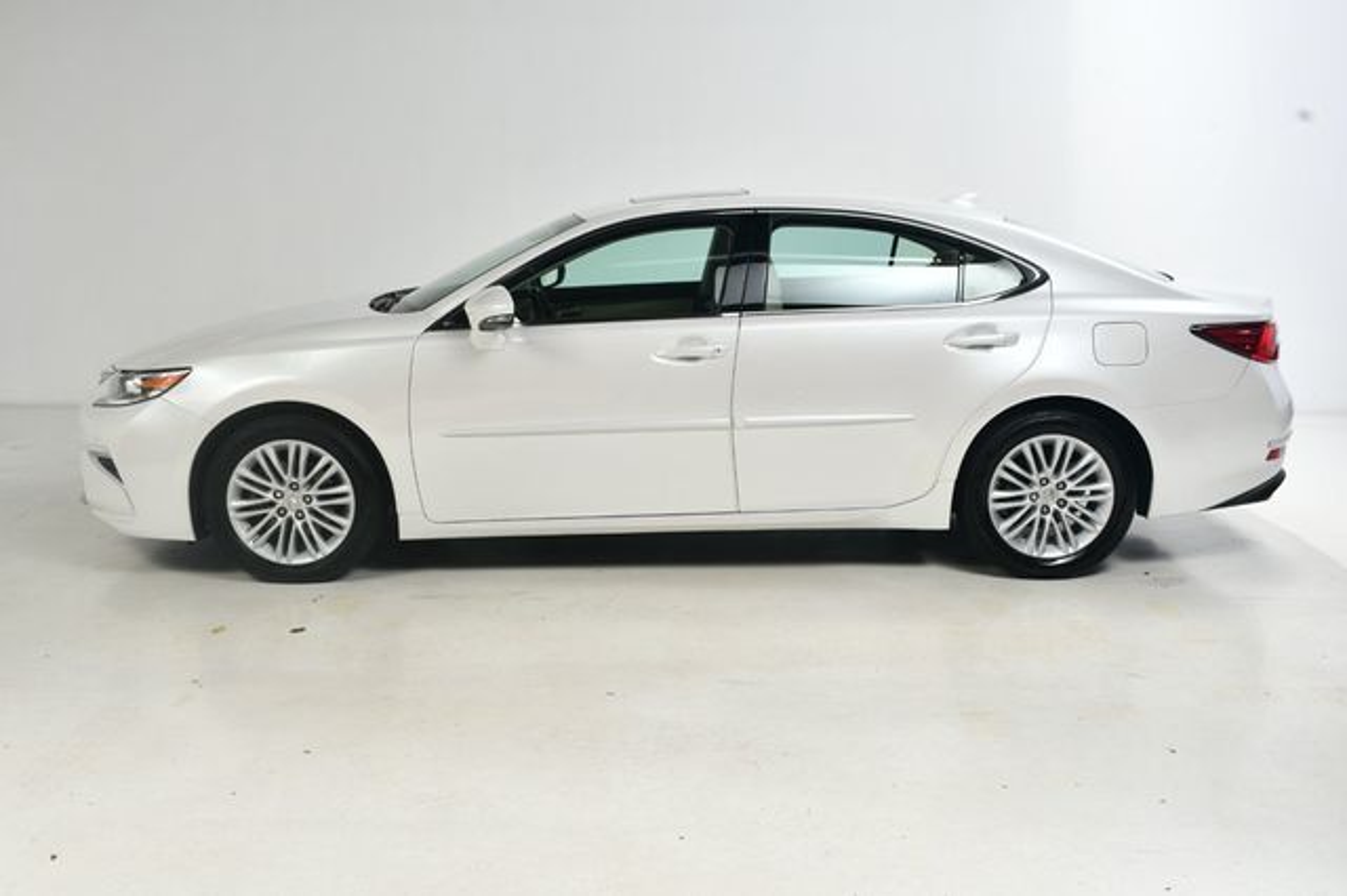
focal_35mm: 36
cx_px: 674
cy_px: 448
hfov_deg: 53.2
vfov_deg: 36.8
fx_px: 1346
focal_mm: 24
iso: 100
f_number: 13
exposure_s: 1/160
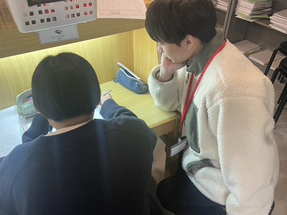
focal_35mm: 30
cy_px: 102
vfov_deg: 46.7
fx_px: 249
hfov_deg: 59.9
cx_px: 133
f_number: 1.6
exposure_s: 1/62
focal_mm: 4.2
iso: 125
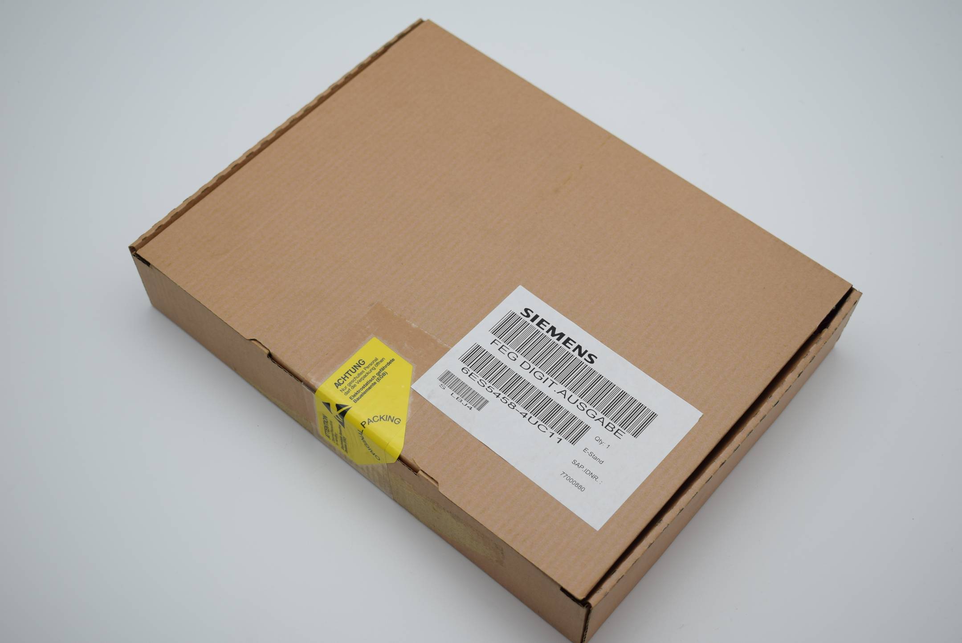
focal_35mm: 48
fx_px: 1284
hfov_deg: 41.1
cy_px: 322
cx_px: 481
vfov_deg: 28.1
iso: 100
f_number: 5.6
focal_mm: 32
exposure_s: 1/125
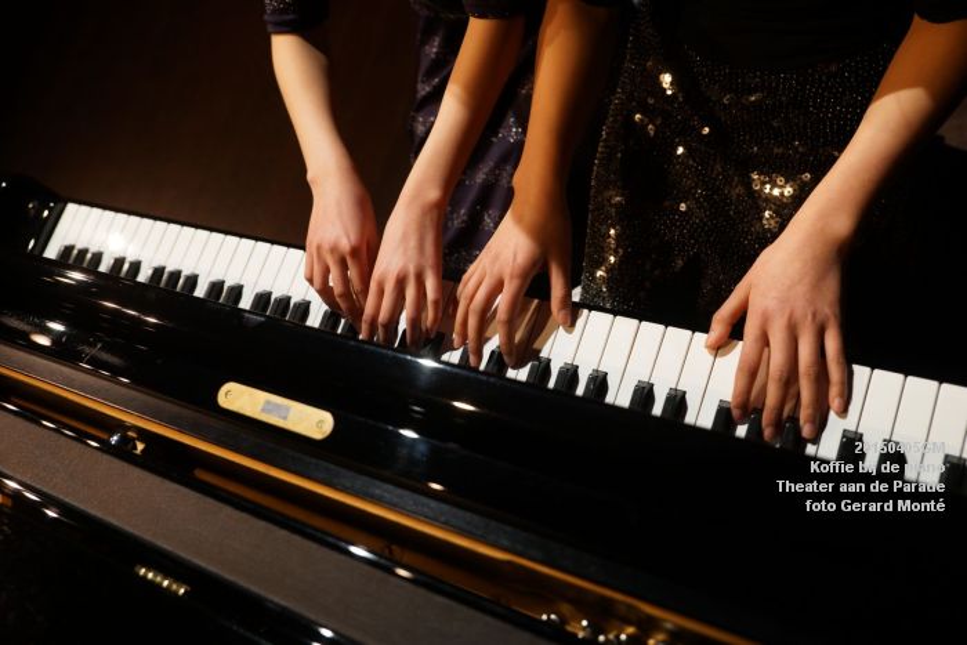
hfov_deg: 54.4
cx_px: 484
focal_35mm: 35
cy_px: 322
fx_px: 940
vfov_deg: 37.9
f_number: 4
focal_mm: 35
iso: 800
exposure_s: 1/60
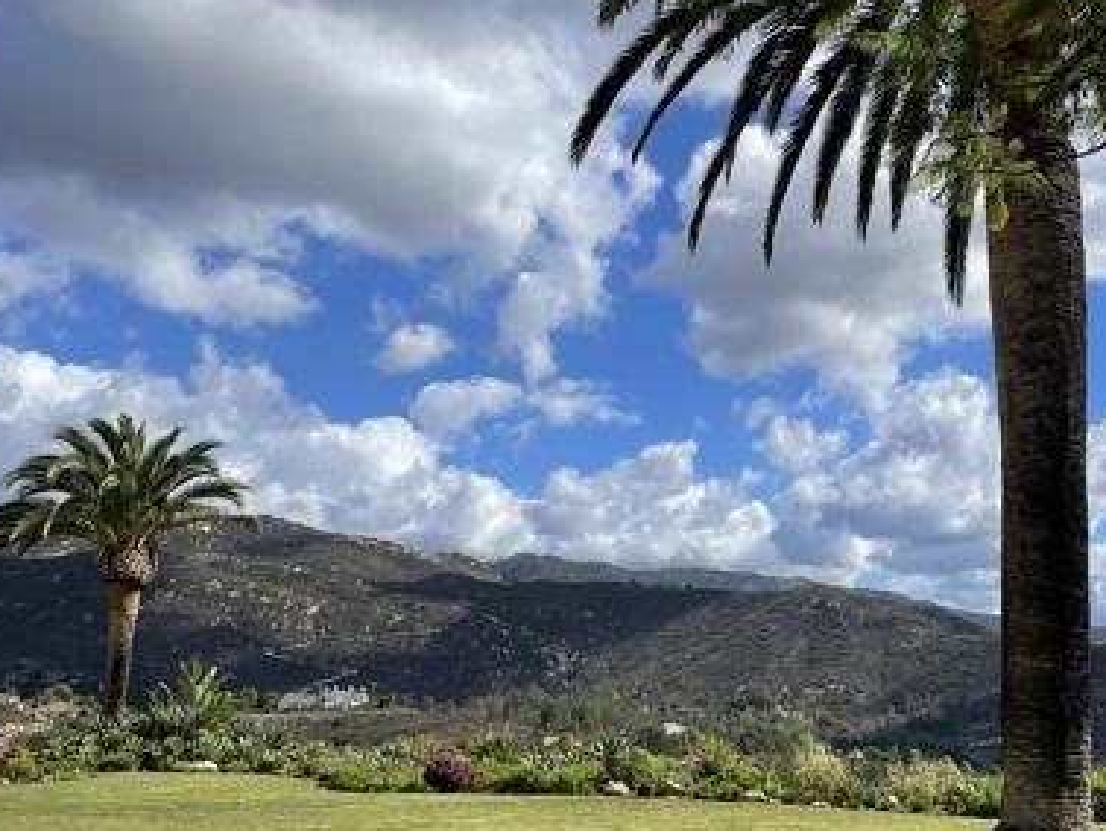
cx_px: 799
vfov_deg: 32.8
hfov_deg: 41.9
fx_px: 1407
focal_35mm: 44
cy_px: 486
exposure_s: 1/5291
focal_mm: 4.2
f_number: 1.6
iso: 32
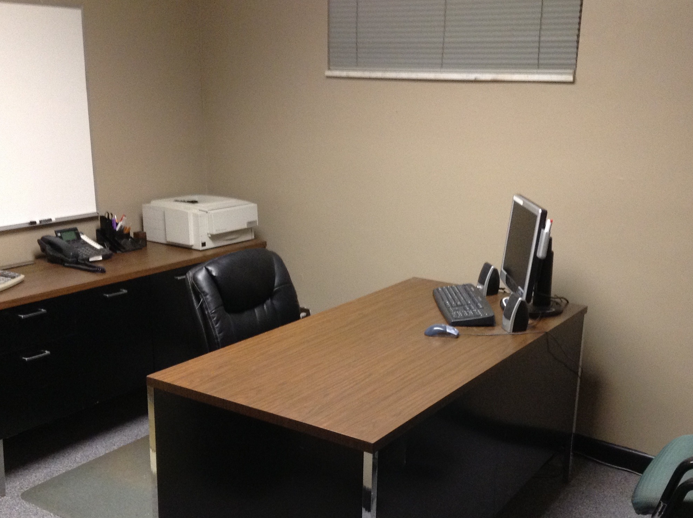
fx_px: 860
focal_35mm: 43
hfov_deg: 43.9
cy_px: 310
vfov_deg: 33.4
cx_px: 359
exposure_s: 1/24
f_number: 2.4
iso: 160
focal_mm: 3.3
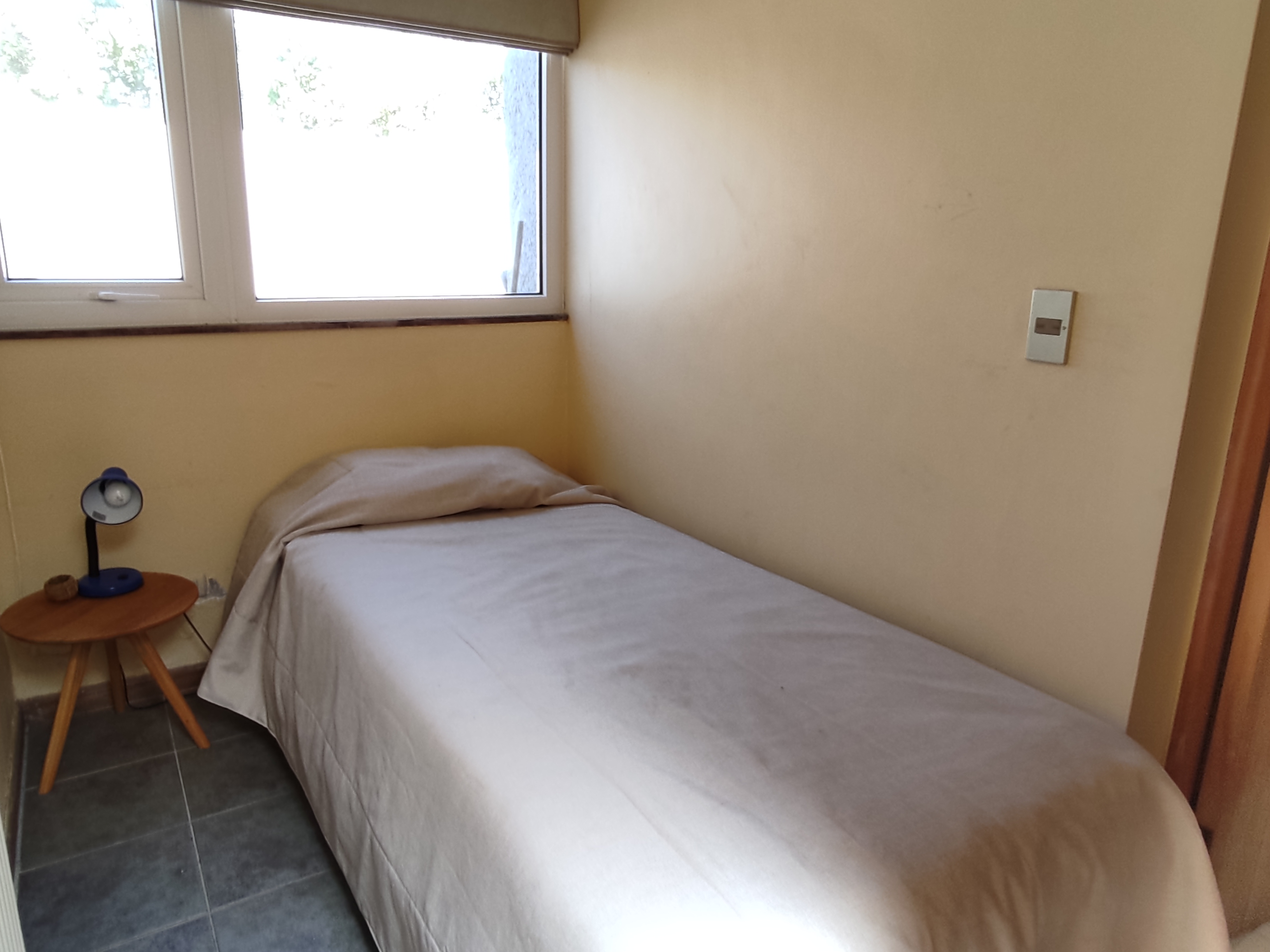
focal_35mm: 23
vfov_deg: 58.9
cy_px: 476
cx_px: 635
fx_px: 844
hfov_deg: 73.9
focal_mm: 1.6
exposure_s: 1/50
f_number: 2.2
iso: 53
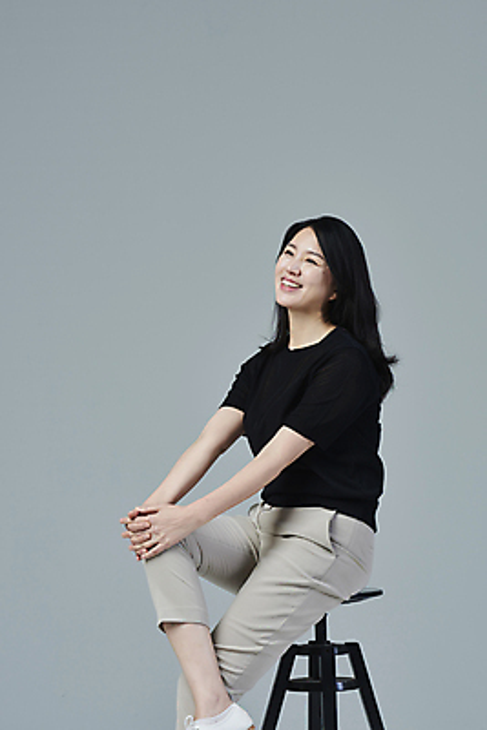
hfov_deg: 13.4
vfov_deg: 20.0
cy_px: 365
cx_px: 244
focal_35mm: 102
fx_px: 2068
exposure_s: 1/125
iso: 100
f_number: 14
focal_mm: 102
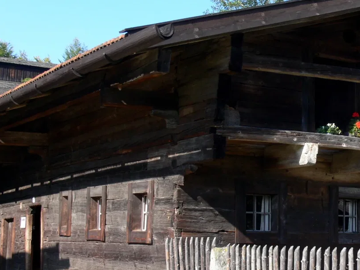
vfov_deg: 21.2
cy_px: 181
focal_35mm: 69
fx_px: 718
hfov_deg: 27.1
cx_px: 332
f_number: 5.6
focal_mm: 7.4
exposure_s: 1/160
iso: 80
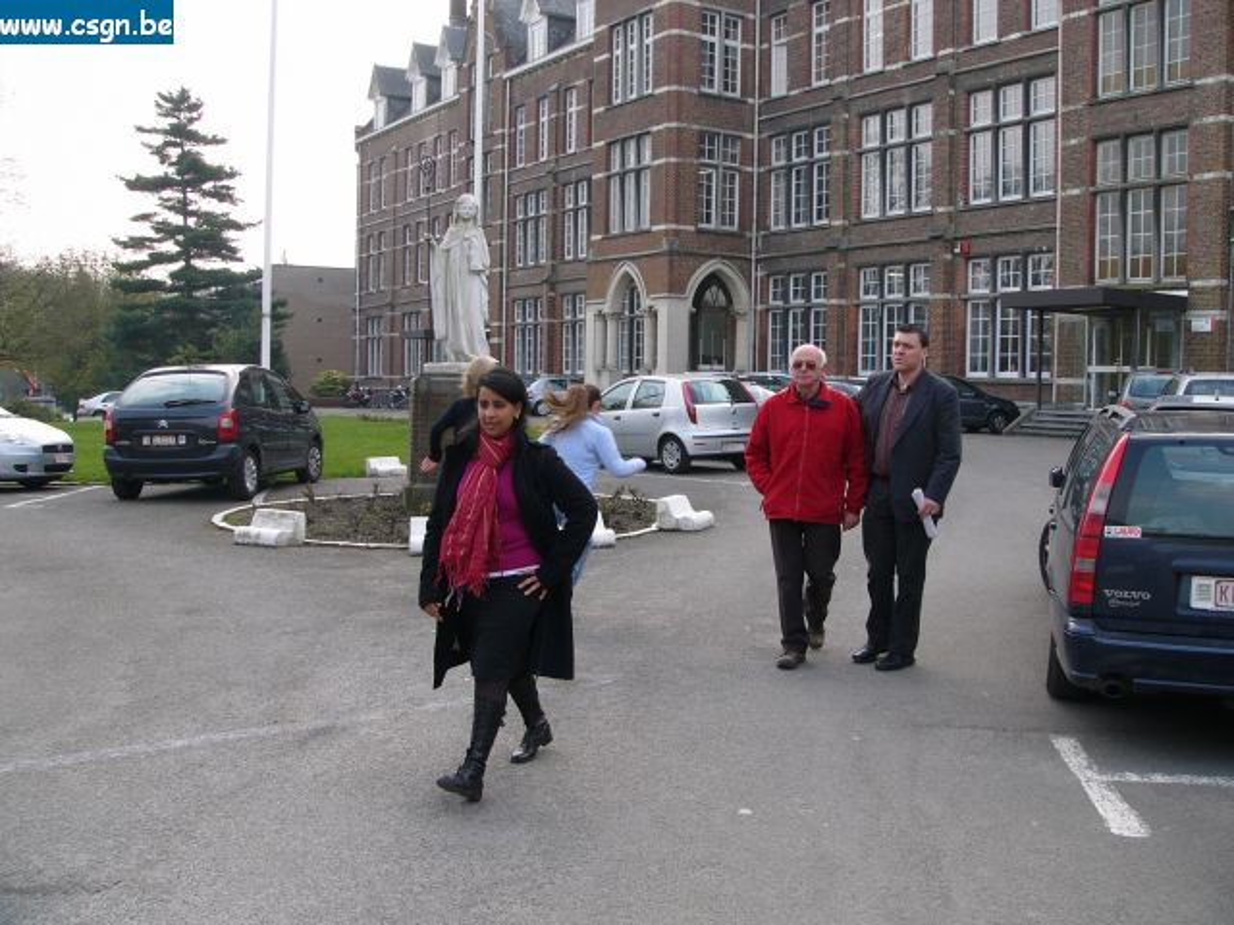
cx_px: 617
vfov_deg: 39.7
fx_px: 1283
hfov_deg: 51.4
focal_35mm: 36
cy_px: 462
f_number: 4
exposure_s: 1/125
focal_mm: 6
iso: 50
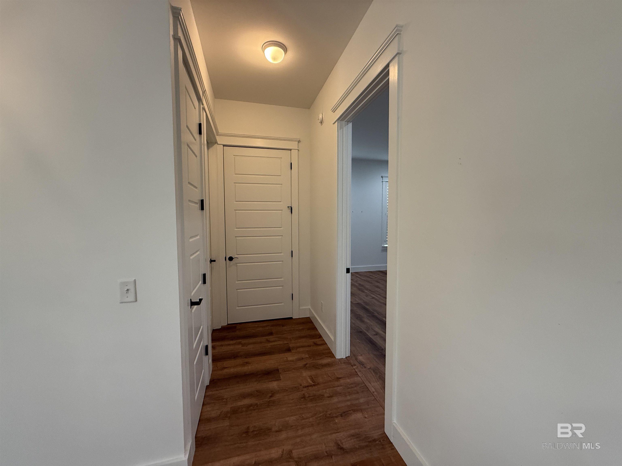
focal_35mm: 14
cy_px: 233
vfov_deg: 85.7
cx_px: 311
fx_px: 252
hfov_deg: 102.1
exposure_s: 1/120
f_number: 2.2
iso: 320
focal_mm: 2.22
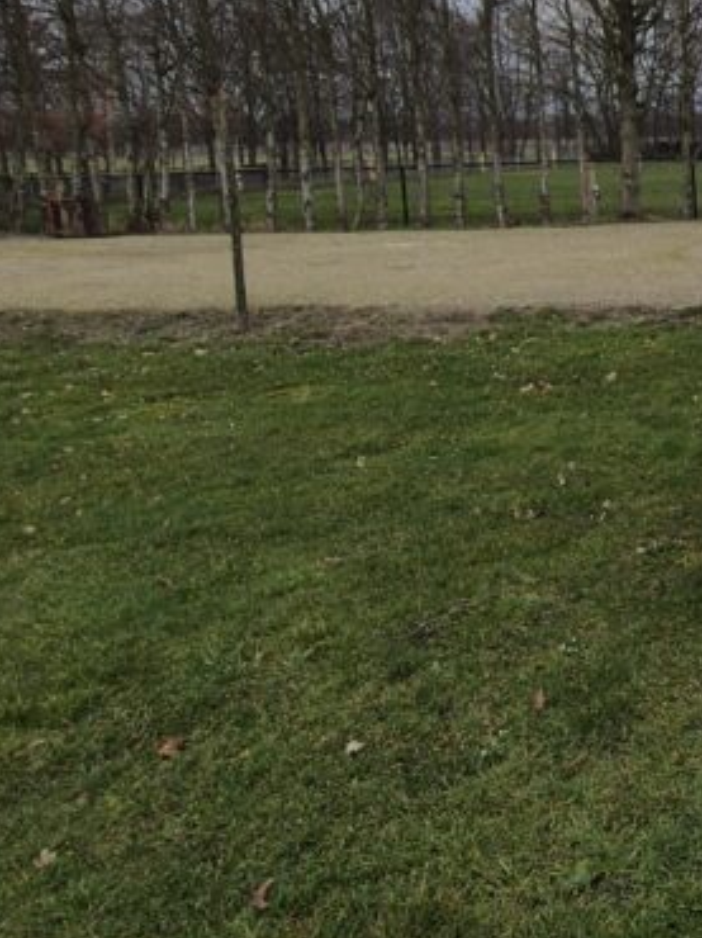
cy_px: 274
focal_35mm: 36
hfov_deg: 29.9
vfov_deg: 50.0
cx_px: 955
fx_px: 975
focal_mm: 2.2
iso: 80
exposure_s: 1/1312
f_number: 2.2
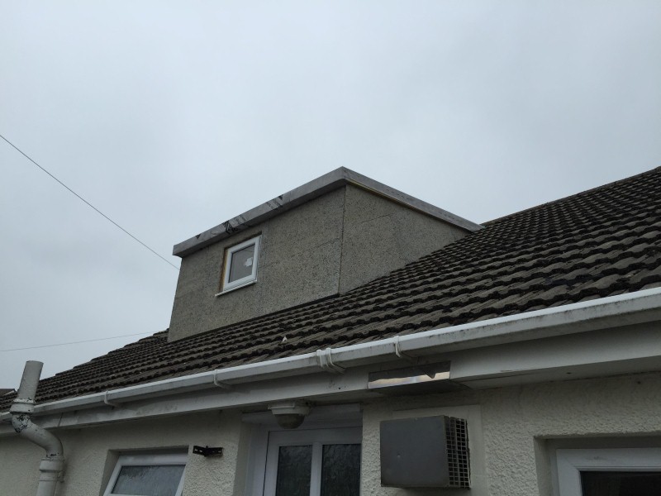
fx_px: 554
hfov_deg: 61.7
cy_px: 248
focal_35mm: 29
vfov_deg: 48.2
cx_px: 330
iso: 32
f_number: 2.2
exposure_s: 1/1582
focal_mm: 4.15
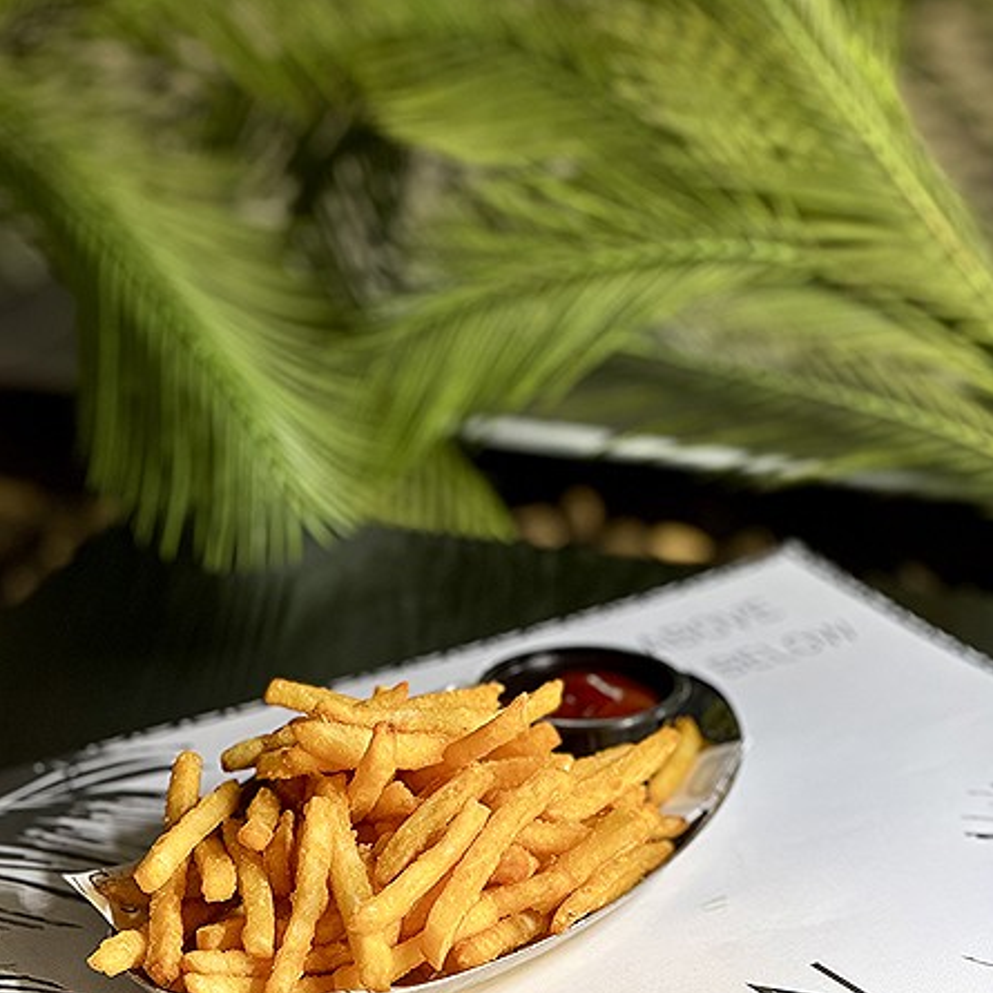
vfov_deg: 12.2
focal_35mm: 143
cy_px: 627
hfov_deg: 12.2
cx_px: 500
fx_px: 4641
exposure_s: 1/50
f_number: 2.8
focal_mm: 15.66
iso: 160
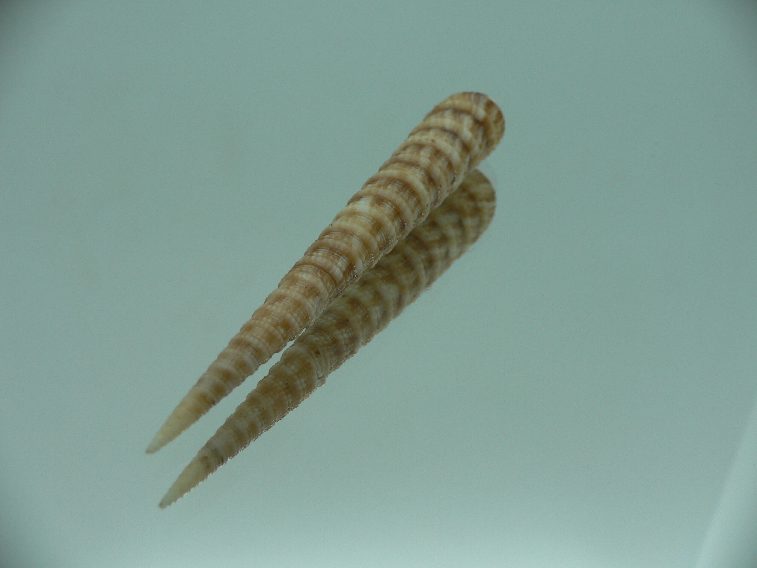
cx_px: 378
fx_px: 765
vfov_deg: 40.7
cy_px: 284
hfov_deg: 52.6
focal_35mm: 35
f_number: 2.8
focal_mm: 4.6
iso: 80
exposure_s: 1/80
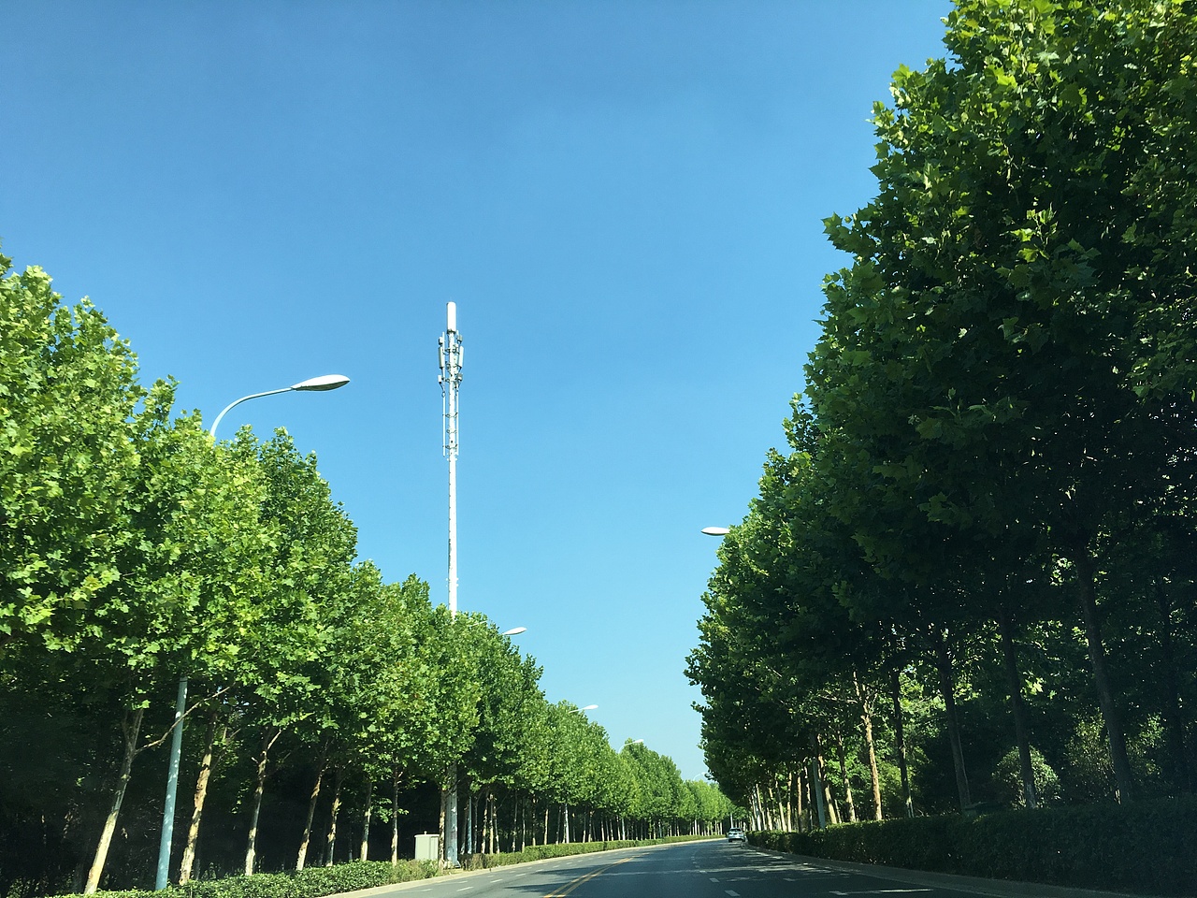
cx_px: 598
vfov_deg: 48.2
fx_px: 1003
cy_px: 449
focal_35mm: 29
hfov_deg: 61.7
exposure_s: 1/693
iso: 25
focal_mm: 4.15
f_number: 2.2
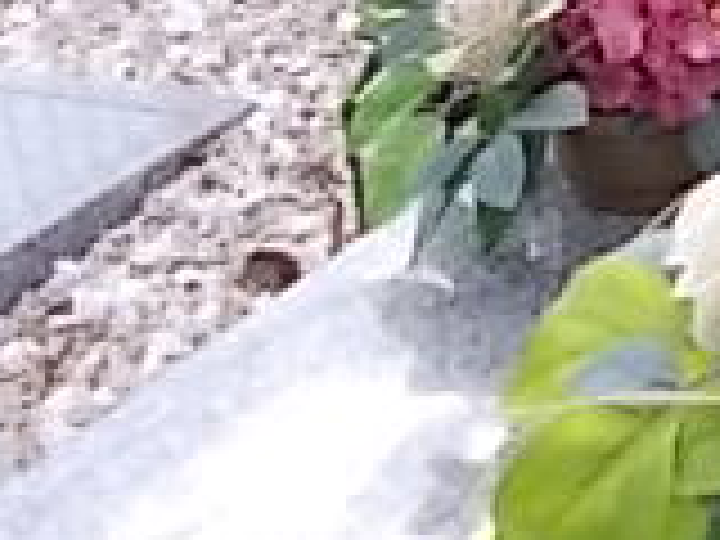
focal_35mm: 120
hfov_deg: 15.2
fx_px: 2496
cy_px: -369
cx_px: 1066
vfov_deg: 11.6
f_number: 3.4
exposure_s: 1/400
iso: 80
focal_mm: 5.3
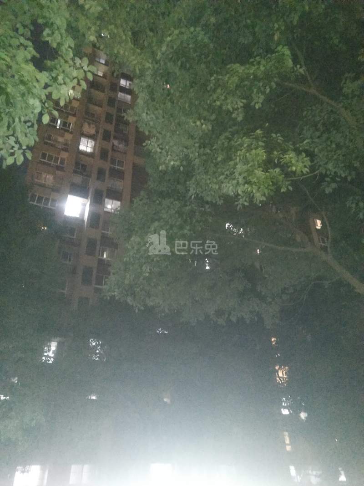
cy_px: 243
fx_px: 421
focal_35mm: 30
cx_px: 182
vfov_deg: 60.0
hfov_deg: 46.8
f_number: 1.8
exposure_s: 1/14.3
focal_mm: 3.95
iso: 4021
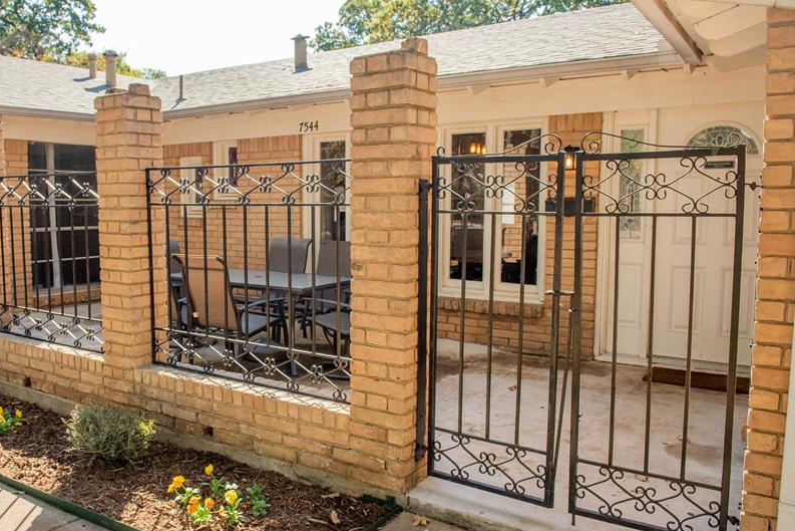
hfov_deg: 59.5
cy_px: 262
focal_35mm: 31
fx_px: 685
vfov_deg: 42.3
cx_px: 298
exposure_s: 1/400
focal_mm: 24
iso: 400
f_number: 5
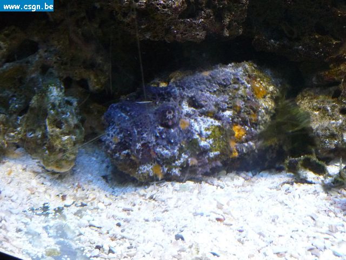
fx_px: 460
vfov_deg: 31.5
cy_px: 130
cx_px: 173
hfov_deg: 41.2
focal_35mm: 46
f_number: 3.6
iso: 400
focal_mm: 5.6
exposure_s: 1/13
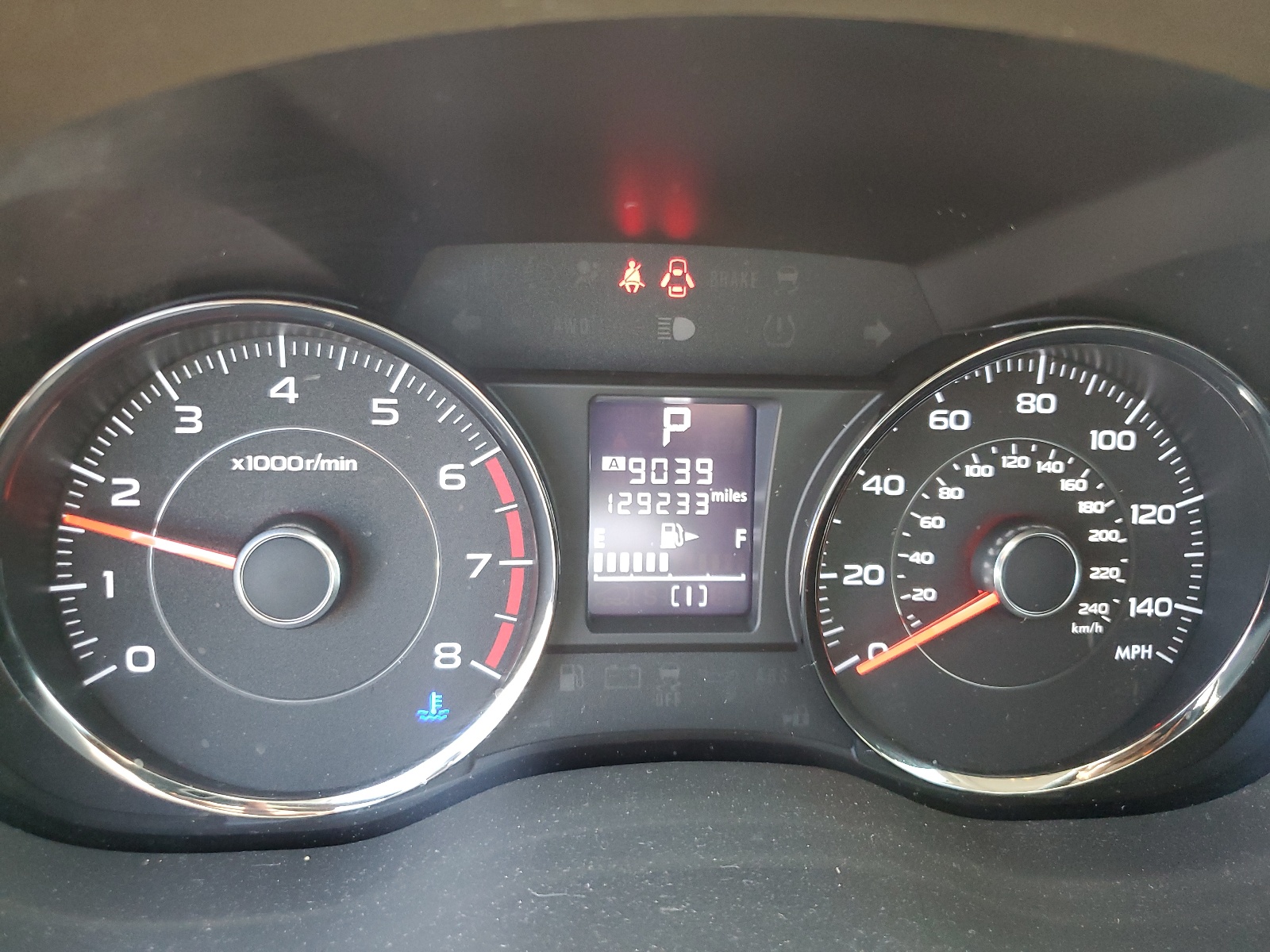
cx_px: 635
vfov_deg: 53.1
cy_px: 476
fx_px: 954
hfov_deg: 67.3
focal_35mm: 26
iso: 230
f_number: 1.5
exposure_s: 1/60.2
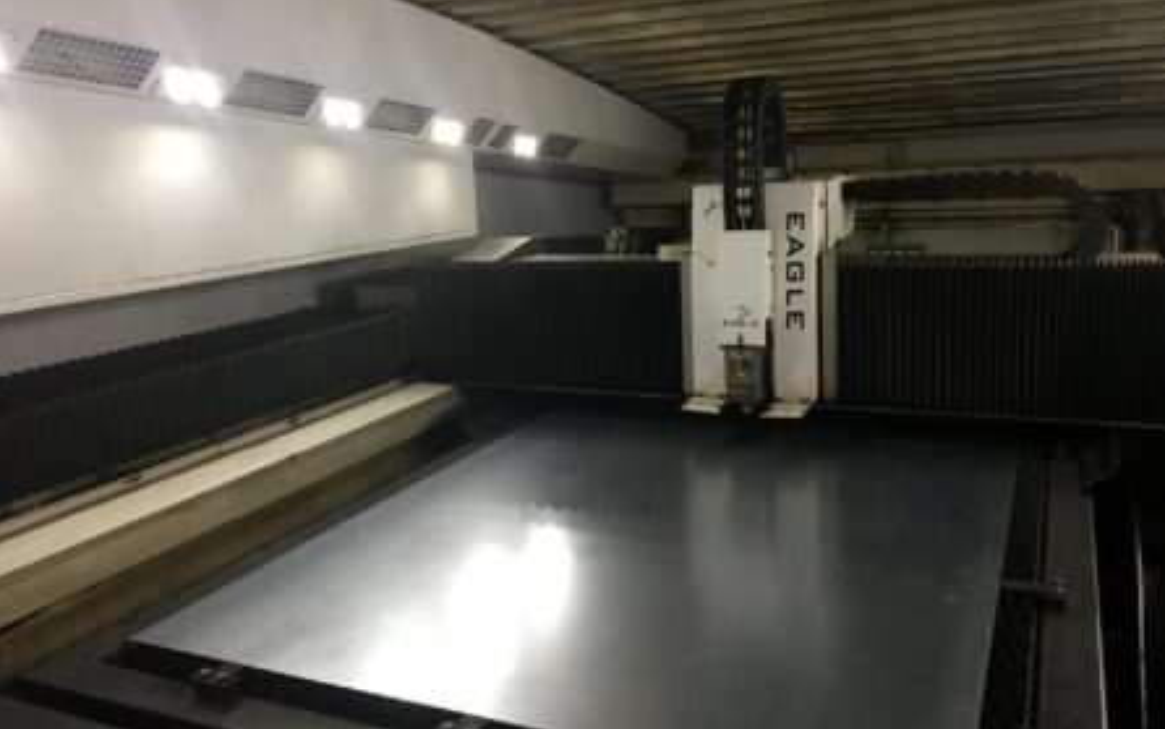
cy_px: 337
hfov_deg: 61.2
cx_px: 580
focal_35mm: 31
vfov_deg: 40.6
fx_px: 984
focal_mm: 4.15
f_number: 2.2
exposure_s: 1/33
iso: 125
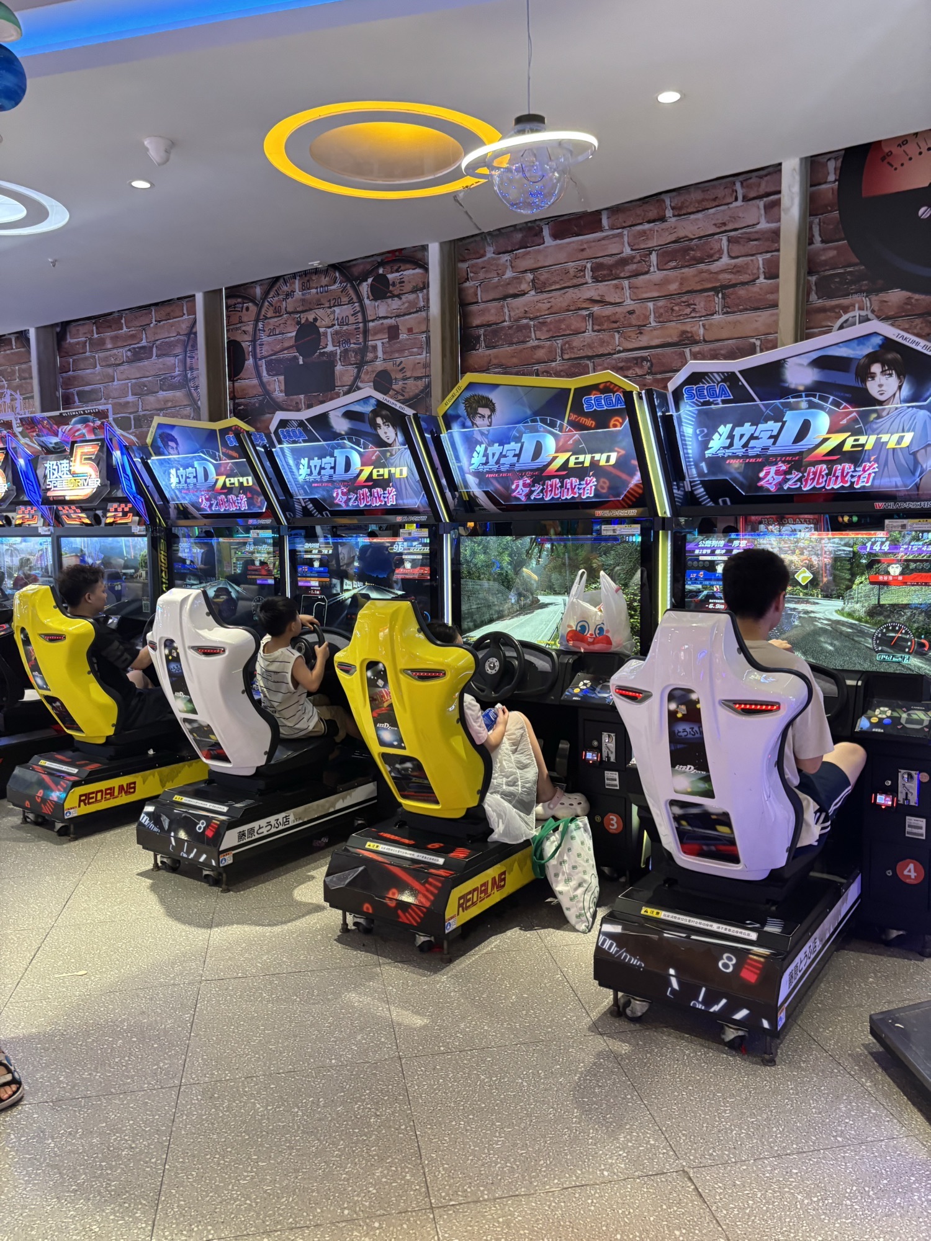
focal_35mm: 26
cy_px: 620
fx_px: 932
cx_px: 466
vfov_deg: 67.3
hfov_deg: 53.1
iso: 320
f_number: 1.6
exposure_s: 1/50
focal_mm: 5.96
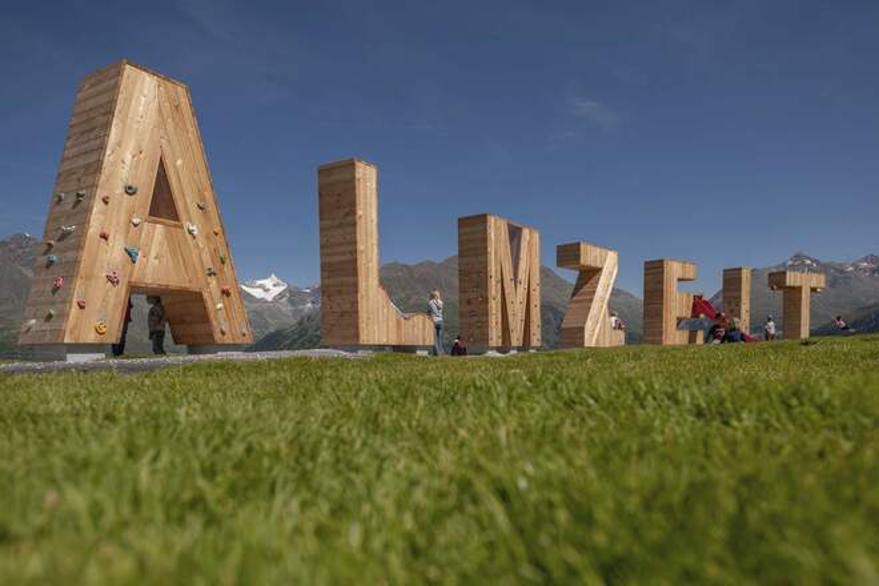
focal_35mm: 24
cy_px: 293
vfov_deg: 53.1
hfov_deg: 73.7
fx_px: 586
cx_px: 440
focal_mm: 24
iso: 100
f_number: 5.6
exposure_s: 1/1000
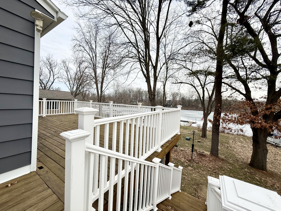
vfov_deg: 85.7
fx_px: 114
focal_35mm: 14
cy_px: 106
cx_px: 140
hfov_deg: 102.1
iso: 50
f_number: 2.2
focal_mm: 2.22
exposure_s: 1/2320
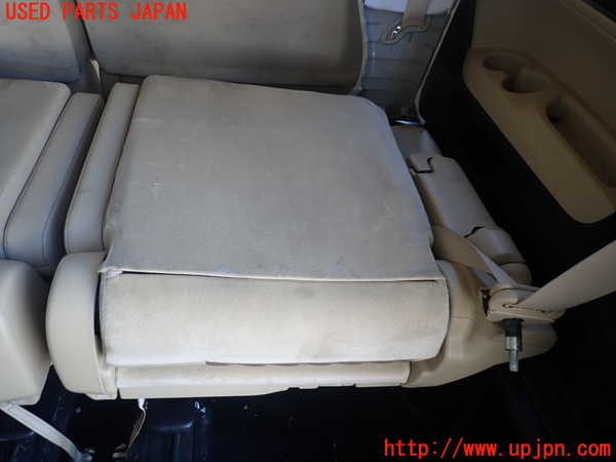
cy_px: 231
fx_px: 445
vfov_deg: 54.9
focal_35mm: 25
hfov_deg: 69.4
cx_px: 308
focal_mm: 4.5
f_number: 2
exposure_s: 1/60
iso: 100
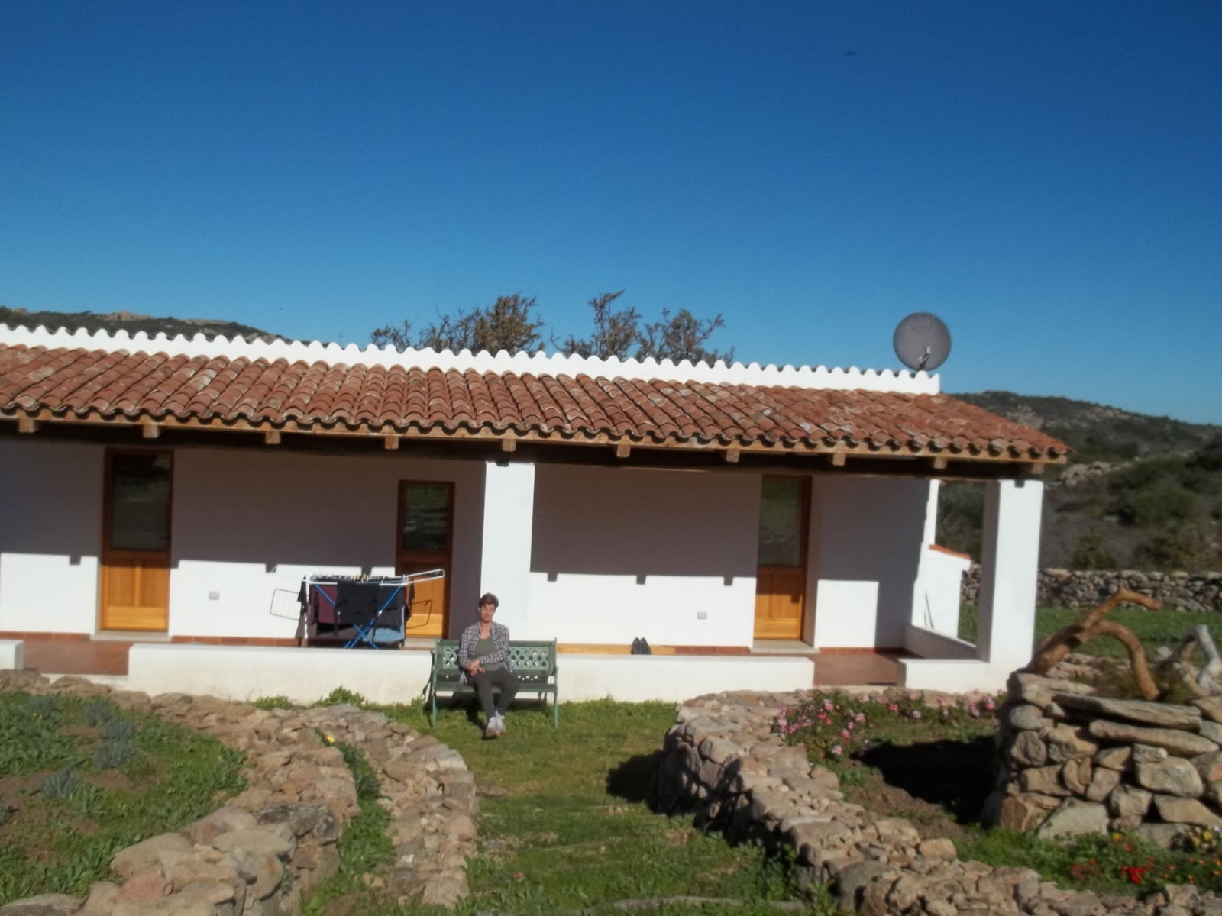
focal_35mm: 33
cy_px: 458
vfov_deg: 42.9
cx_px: 611
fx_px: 1165
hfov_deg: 55.4
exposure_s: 1/400
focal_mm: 5.9
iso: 64
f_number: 8
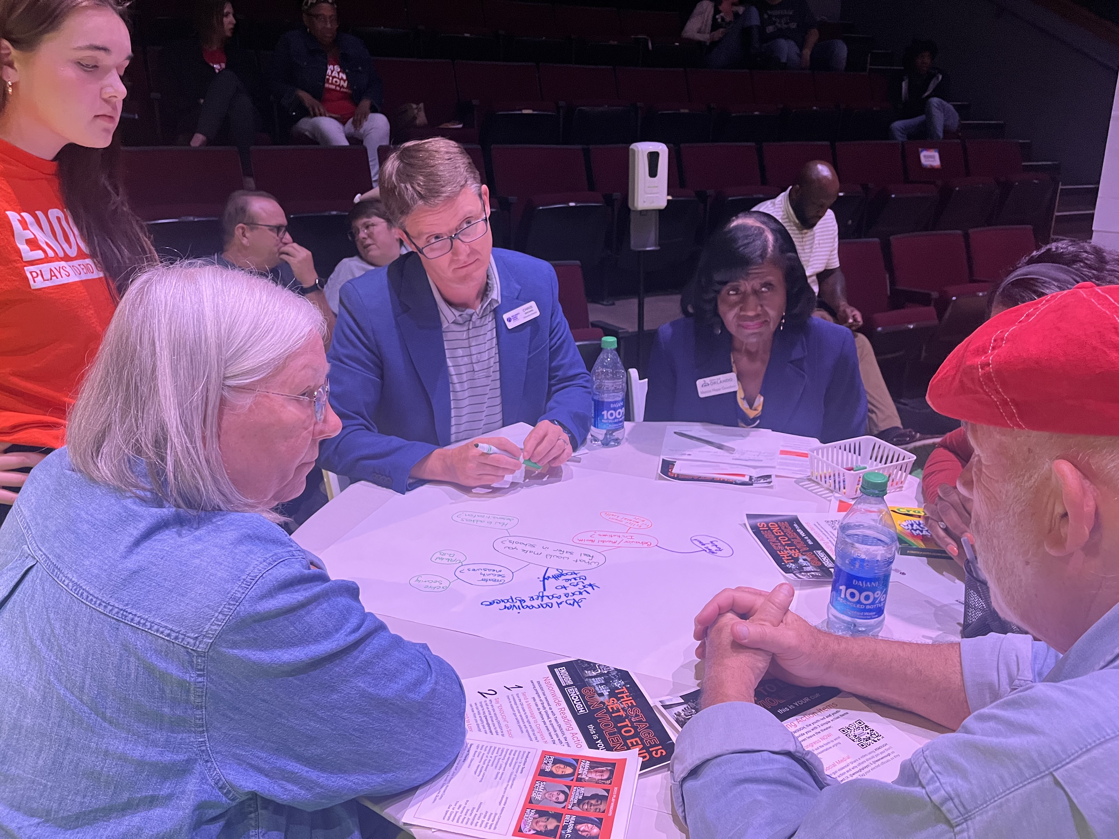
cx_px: 560
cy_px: 420
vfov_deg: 53.1
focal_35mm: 26
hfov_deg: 67.3
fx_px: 840
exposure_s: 1/60
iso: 320
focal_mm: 5.1
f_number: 1.6
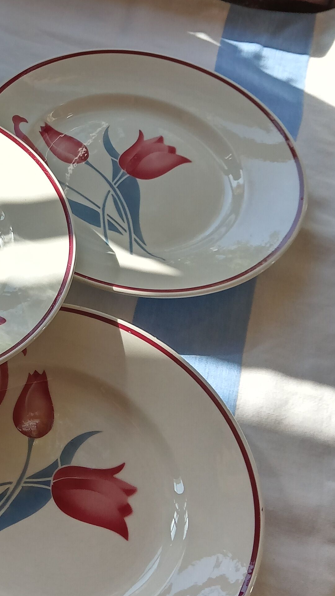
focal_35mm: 66
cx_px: -136
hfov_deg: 16.9
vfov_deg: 31.4
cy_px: 160
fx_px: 1042
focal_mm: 3.57
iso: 113
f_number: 1.8
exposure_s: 1/1996
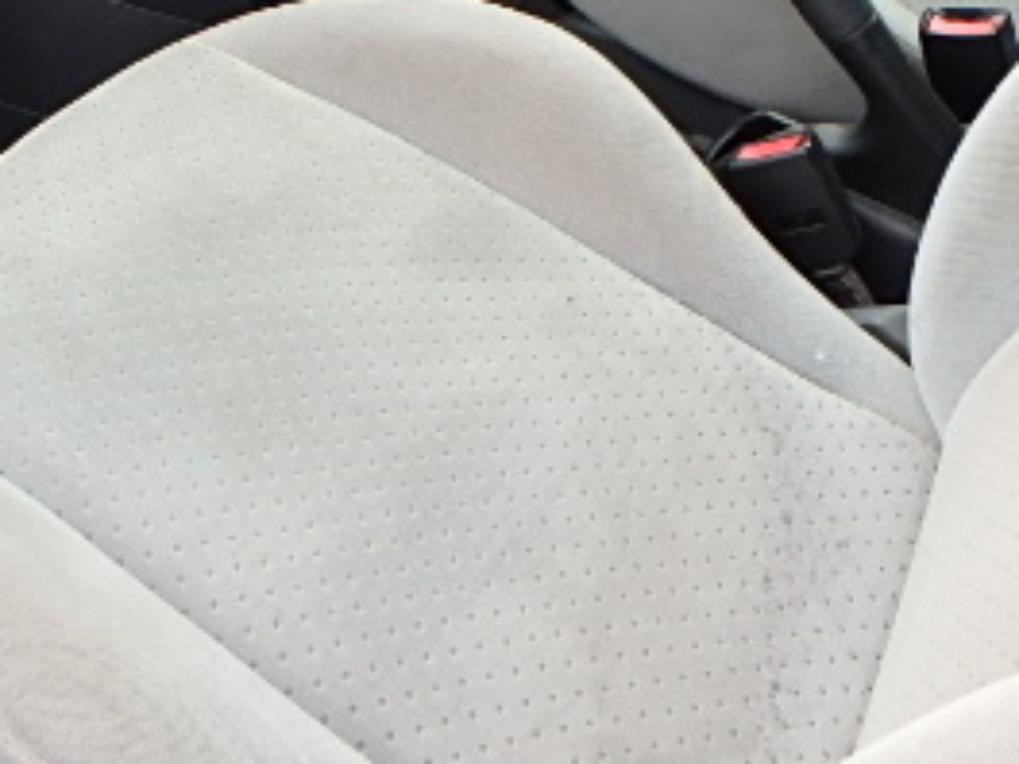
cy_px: -100
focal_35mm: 51
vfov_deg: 26.1
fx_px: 1501
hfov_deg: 36.1
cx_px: 189
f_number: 3.5
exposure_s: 1/60
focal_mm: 3.7
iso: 125
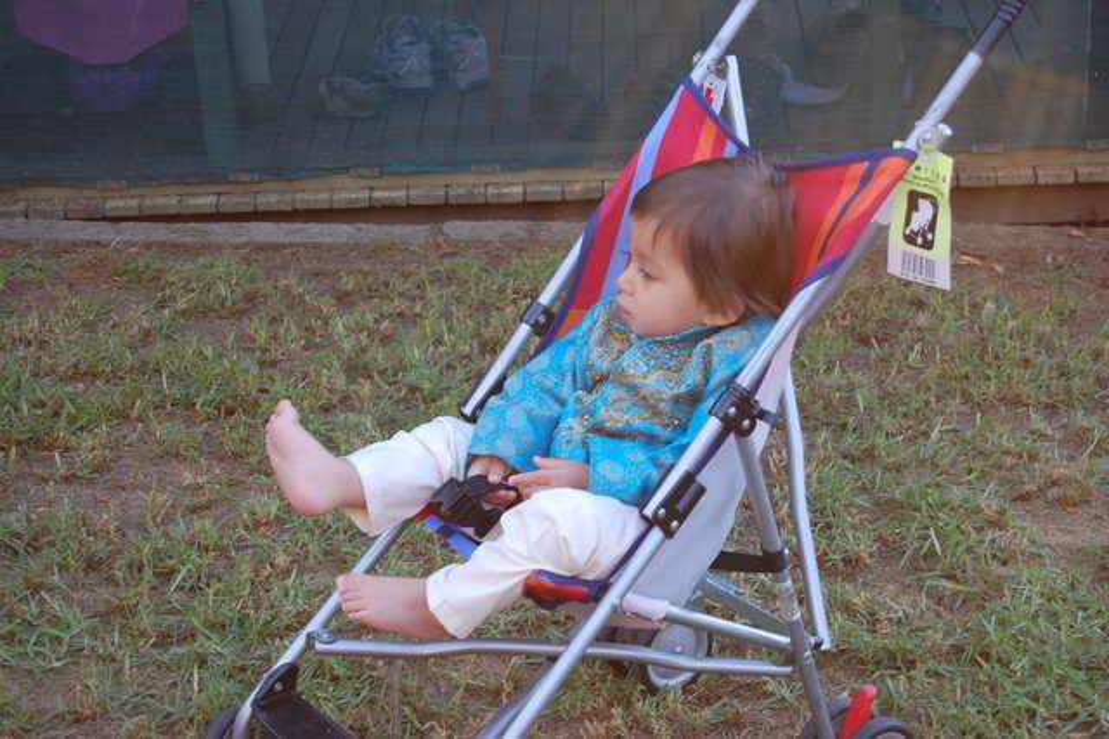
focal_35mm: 82
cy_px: 370
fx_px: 2540
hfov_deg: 24.6
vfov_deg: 16.5
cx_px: 554
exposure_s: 1/40
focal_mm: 55
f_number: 5.6
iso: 400
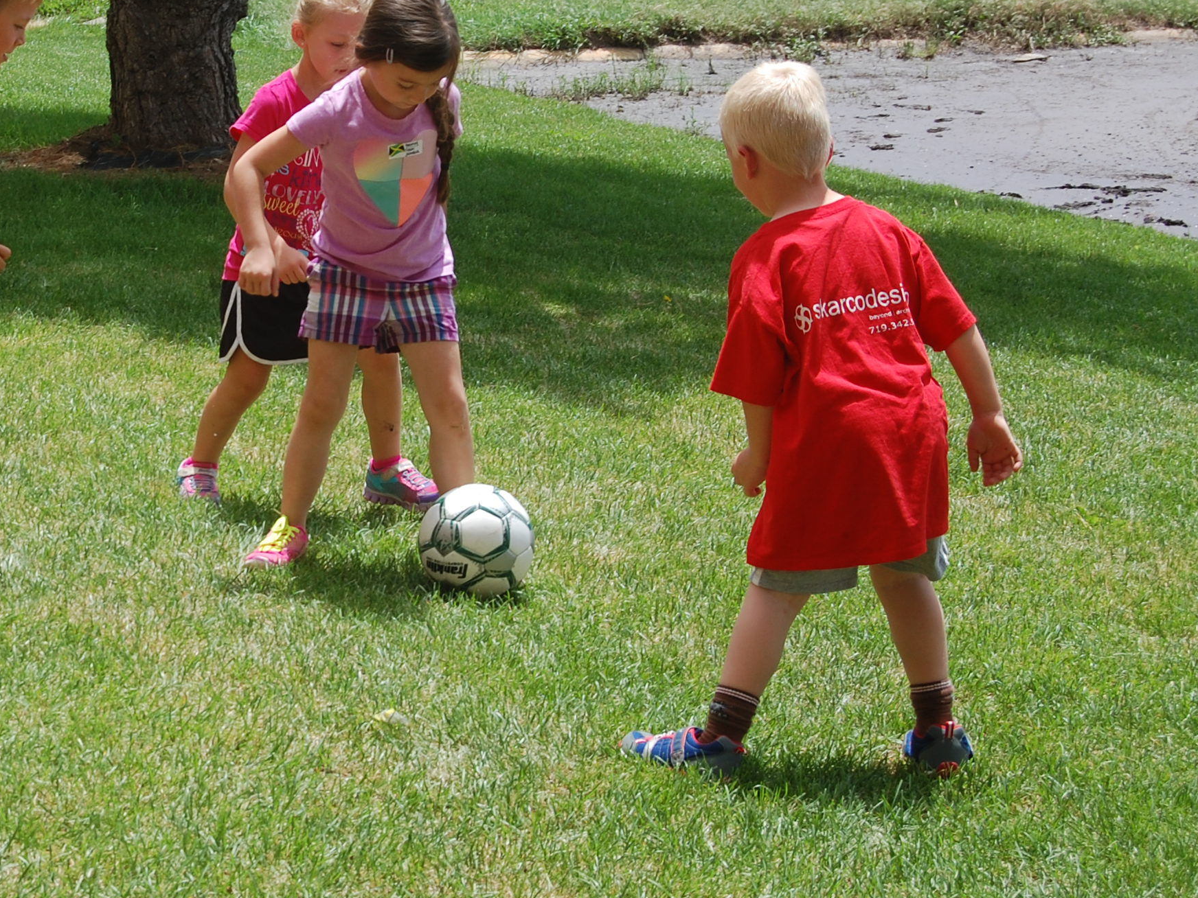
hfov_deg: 17.4
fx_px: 3870
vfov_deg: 13.2
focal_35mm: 112
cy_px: 352
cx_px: 196
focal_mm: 45
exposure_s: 1/320
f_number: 9
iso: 200
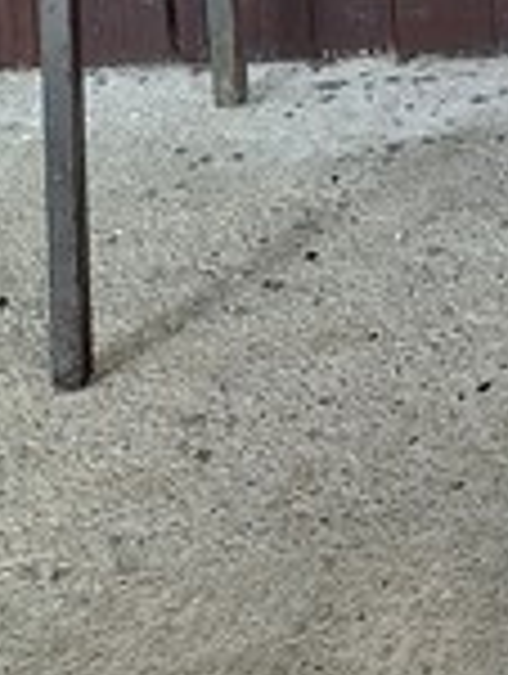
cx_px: 1400
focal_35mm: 138
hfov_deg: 9.1
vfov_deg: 11.1
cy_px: -1130
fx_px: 2693
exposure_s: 1/100
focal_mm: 5.54
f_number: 1.8
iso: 64
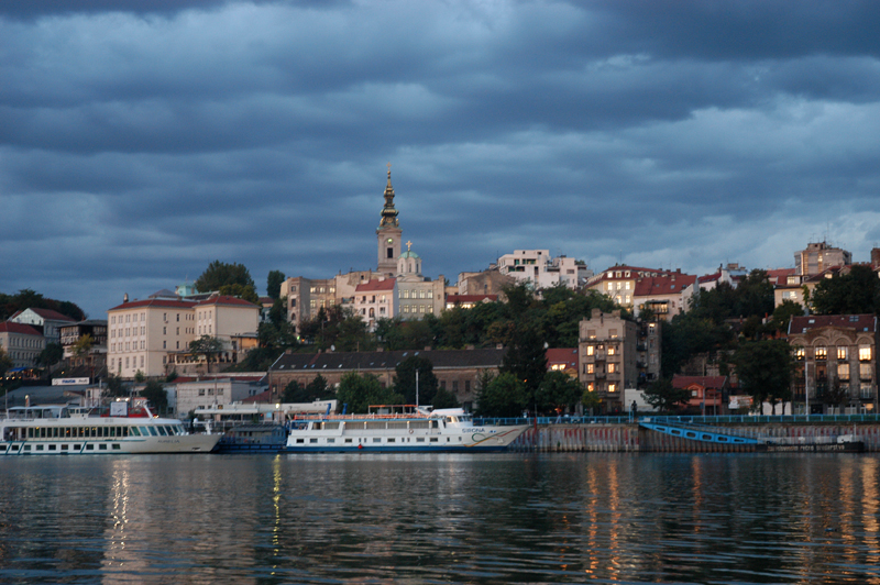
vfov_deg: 19.7
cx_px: 440
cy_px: 292
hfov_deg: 29.3
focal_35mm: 69
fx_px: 1685
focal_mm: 46
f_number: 4.5
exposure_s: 1/20
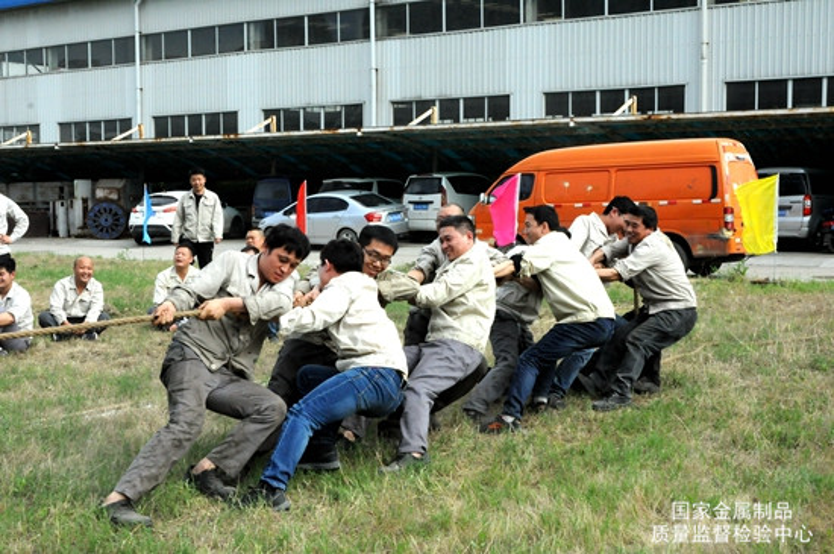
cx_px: 417
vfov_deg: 28.0
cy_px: 277
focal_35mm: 48
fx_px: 1110
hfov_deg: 41.2
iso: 2000
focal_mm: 32
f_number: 14
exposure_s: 1/1000
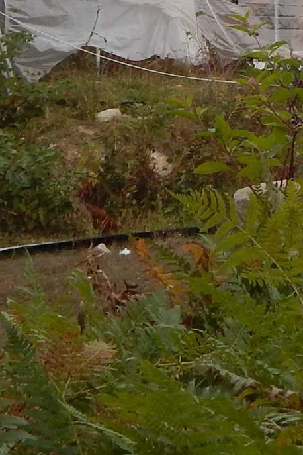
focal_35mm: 200
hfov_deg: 6.7
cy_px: -187
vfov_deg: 10.0
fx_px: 2525
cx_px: 591
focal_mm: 7.7
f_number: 3.6
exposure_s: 1/640
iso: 125
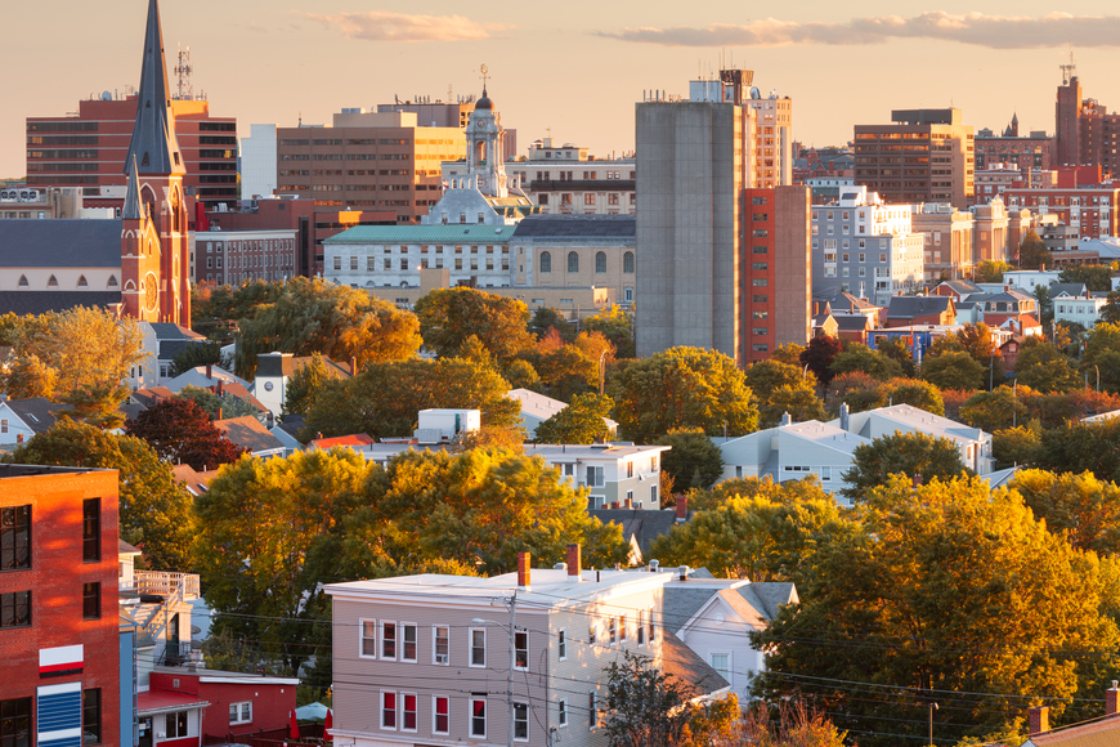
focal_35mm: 147
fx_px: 4573
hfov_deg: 13.9
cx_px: 760
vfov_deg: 9.3
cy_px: 275
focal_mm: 102
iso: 64
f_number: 11
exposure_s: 1/1.67
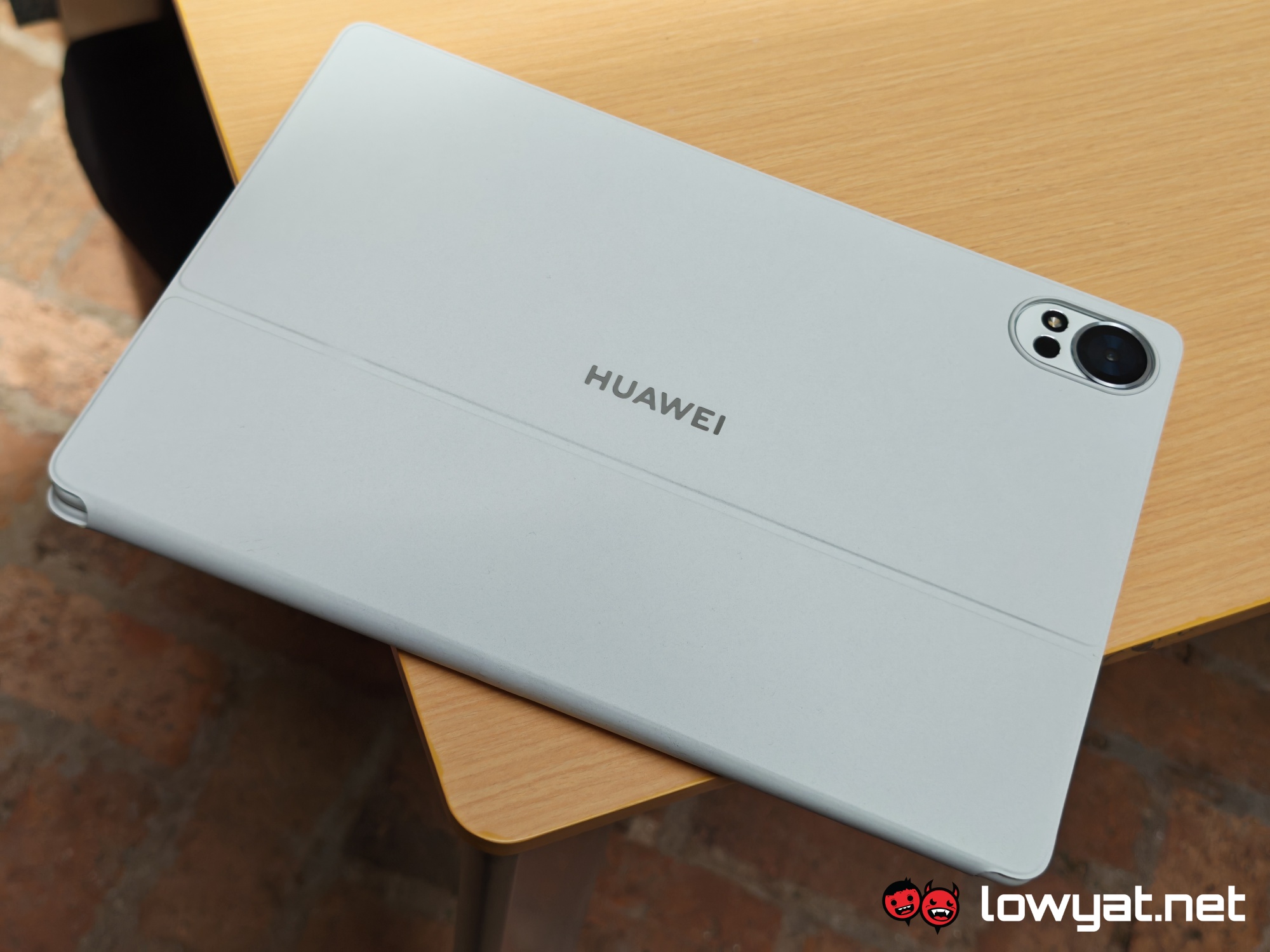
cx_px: 635
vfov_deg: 31.5
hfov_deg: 41.2
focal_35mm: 46
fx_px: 1688
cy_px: 476
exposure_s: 1/640
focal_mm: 5.4
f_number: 1.6
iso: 50
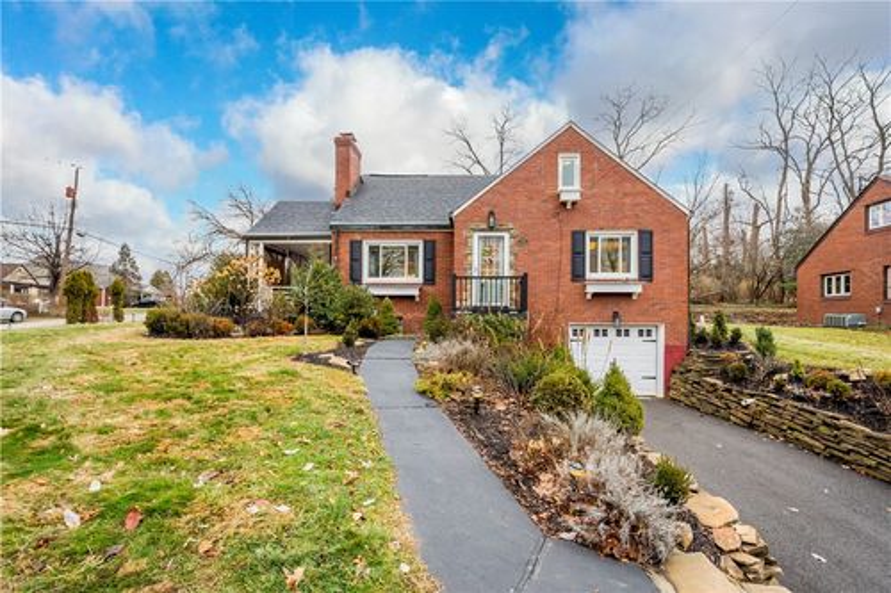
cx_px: 446
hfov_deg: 100.4
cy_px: 296
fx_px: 371
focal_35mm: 15
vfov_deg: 77.3
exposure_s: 1/100
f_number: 6.3
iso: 250
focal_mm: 10
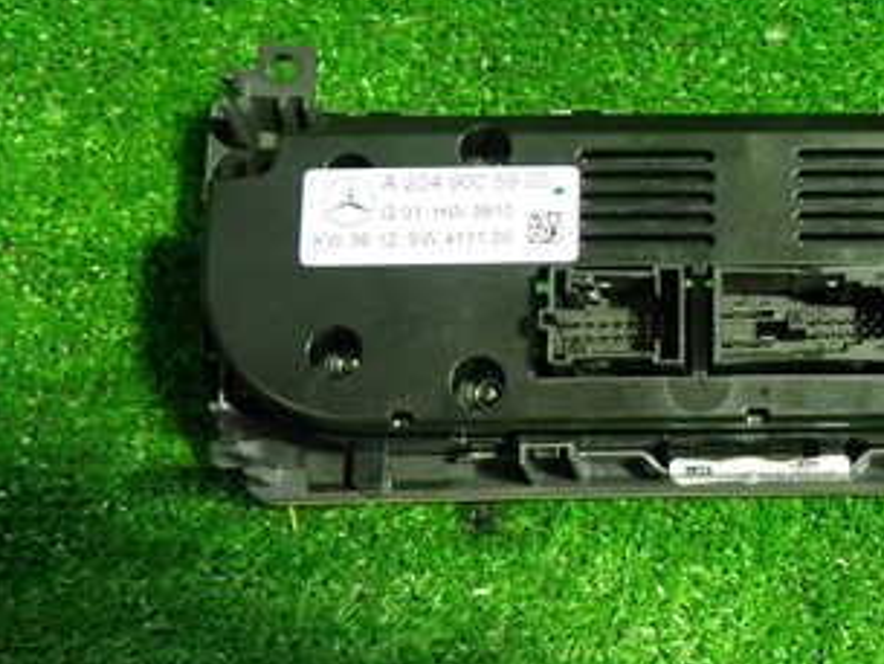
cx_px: 791
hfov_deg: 31.2
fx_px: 1507
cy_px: 281
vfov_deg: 24.8
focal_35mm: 59
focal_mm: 5.4
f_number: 2.3
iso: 400
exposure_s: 1/30
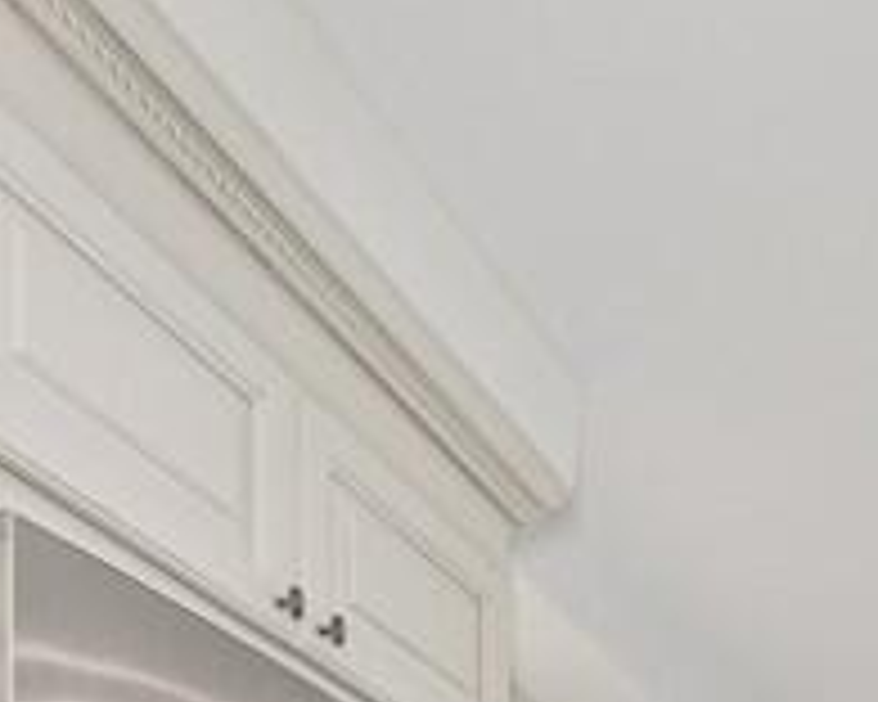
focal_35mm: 52
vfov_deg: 20.6
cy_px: 1256
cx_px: 1157
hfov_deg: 28.9
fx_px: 1351
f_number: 11
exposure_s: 1/8
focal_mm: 12
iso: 160
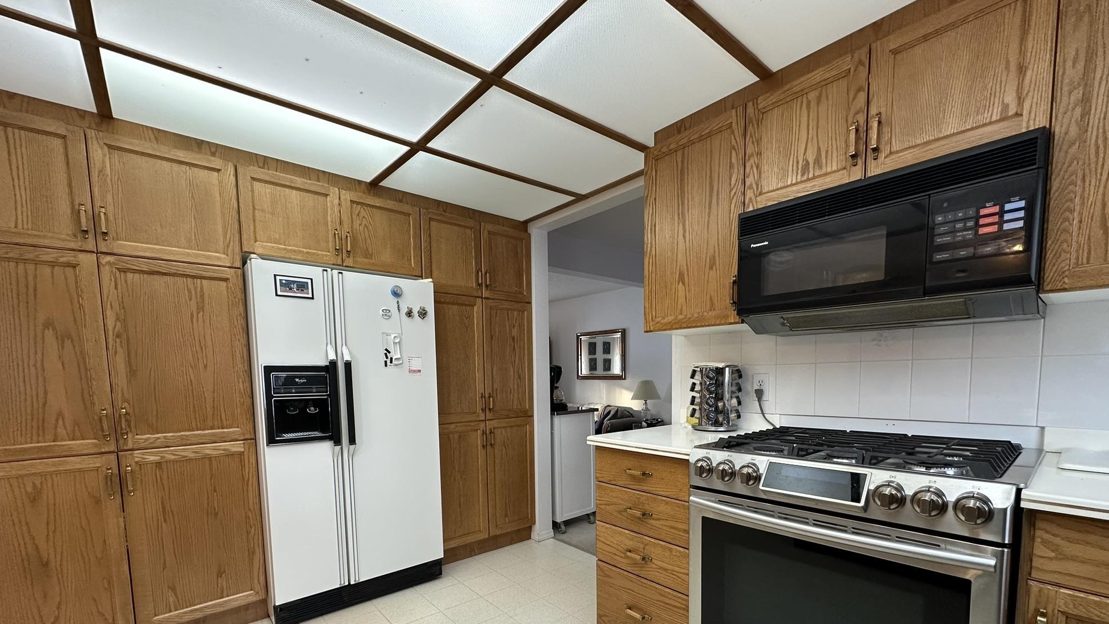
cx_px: 570
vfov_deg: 65.3
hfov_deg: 99.3
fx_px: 470
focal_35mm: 16
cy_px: 416
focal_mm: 2.22
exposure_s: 1/120
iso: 200
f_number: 2.2
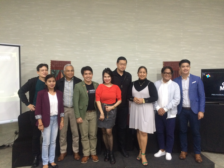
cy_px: 84
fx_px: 188
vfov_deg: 48.2
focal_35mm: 29
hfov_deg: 61.7
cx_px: 112
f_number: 2.2
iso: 200
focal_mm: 4.15
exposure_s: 1/30
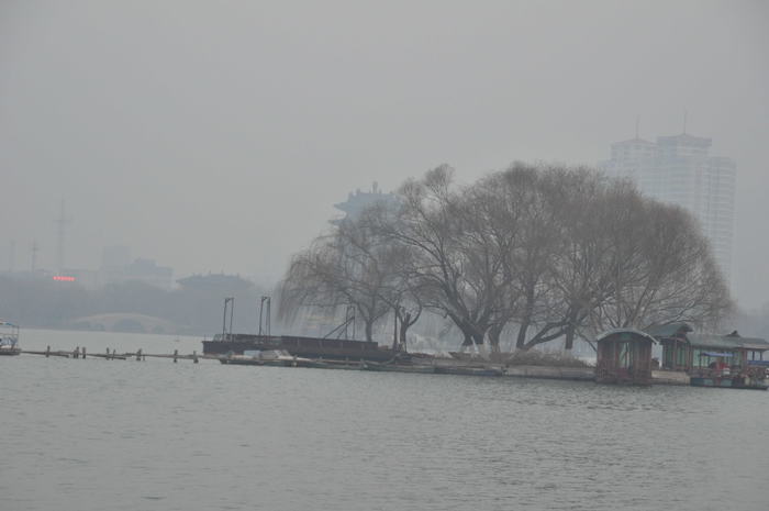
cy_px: 256
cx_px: 384
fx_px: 2752
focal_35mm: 129
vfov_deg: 10.6
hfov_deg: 15.9
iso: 800
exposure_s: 1/160
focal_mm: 86
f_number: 5.6
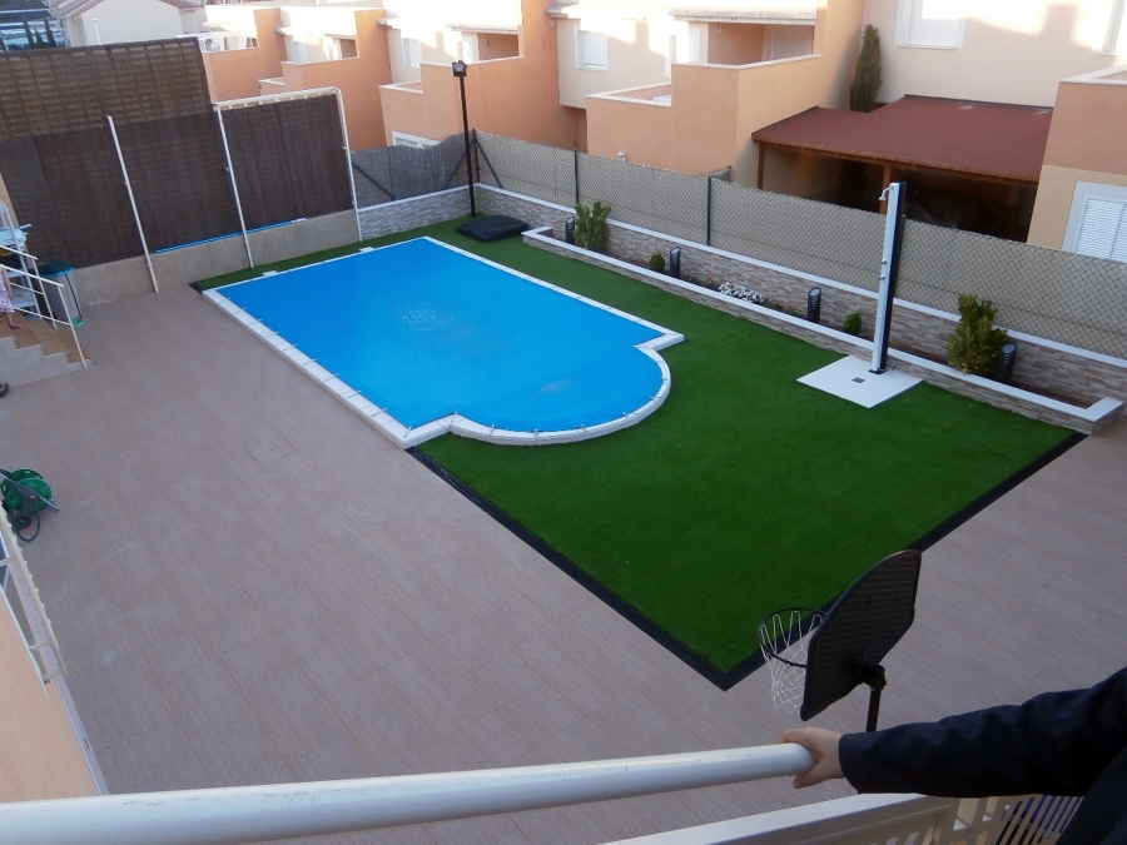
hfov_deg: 67.3
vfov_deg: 53.1
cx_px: 564
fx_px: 846
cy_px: 422
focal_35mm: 26
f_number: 2.8
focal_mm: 4.7
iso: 80
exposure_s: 1/100
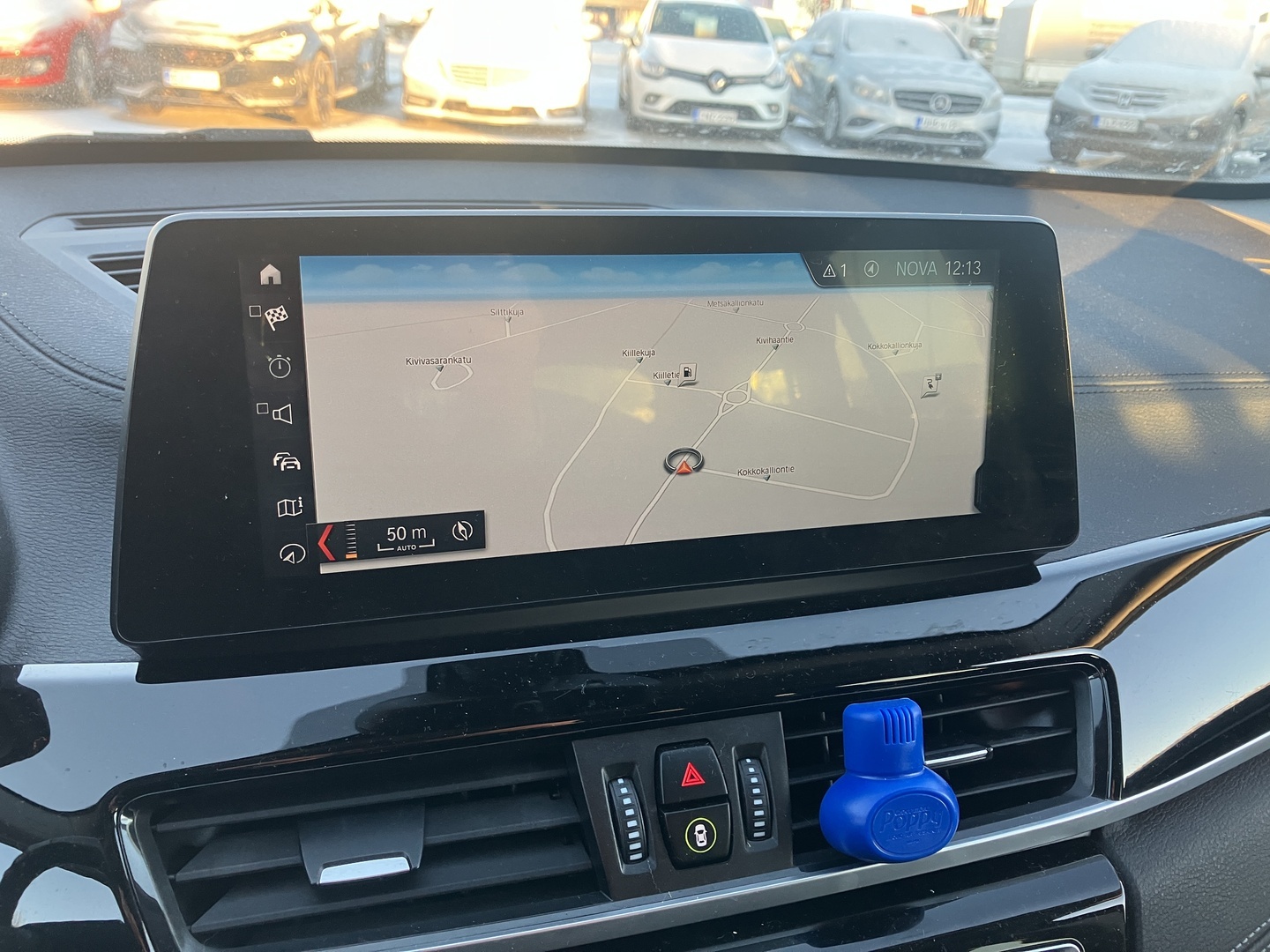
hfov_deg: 63.4
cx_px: 635
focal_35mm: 28
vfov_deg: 49.7
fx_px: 1027
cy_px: 476
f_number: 1.8
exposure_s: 1/66
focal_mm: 3.99
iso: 80
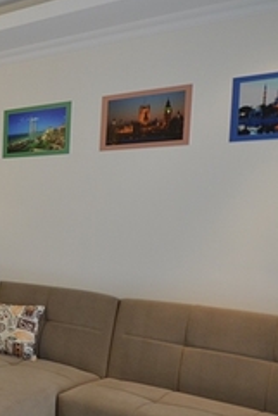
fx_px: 520
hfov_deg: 18.7
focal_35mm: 45
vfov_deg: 43.5
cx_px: -281
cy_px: 233
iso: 400
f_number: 4
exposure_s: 1/60
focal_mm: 10
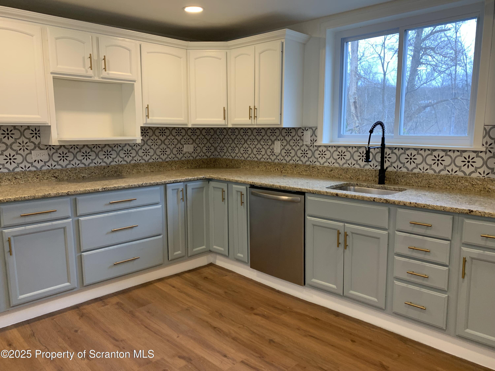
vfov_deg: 53.1
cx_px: 248
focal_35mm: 26
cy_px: 186
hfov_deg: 67.3
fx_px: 372
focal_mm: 4.25
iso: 50
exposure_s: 1/60
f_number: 1.8
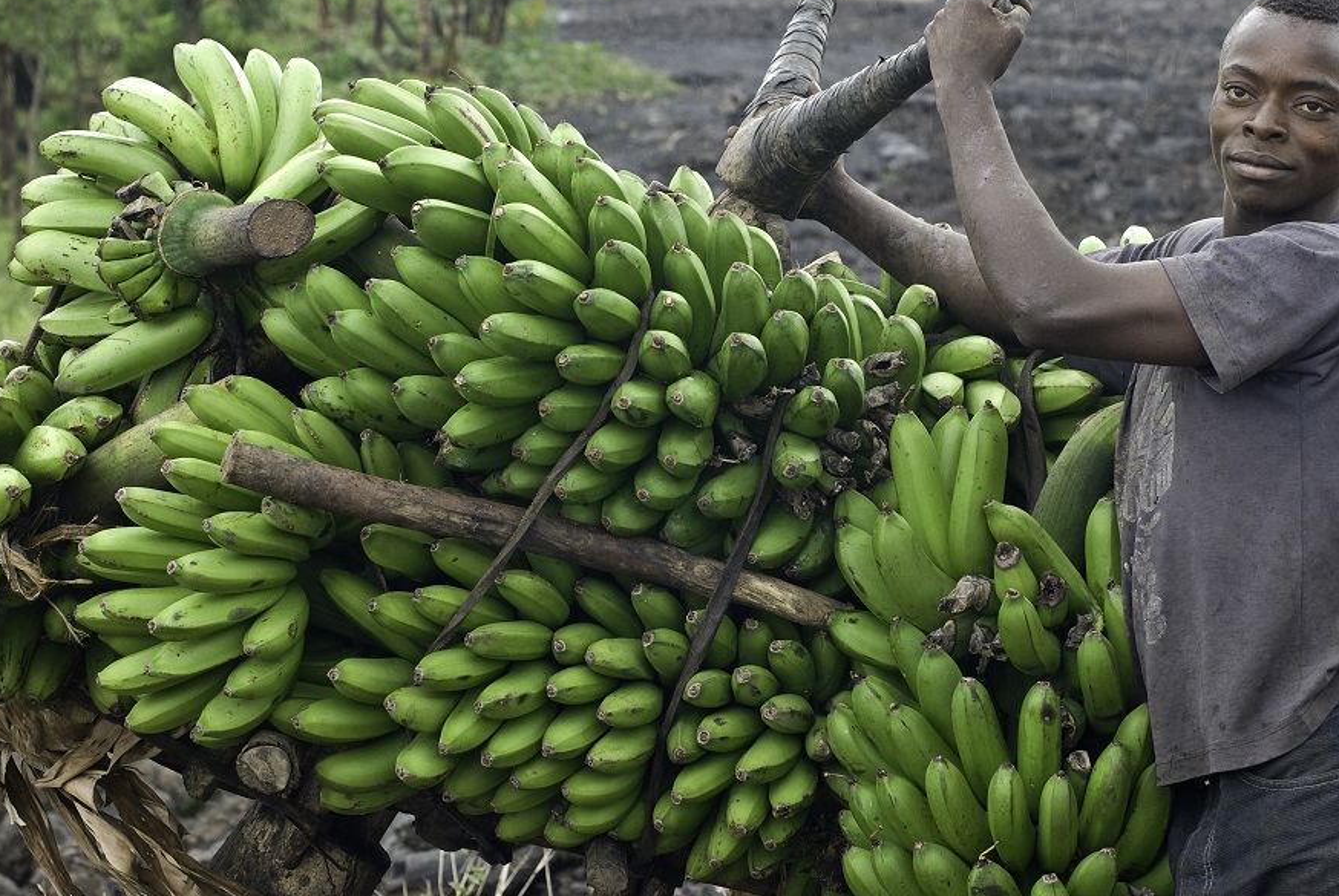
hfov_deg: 19.8
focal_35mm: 103
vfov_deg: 13.3
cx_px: 642
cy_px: 384
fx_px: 3835
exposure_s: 1/100
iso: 200
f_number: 5
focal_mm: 50
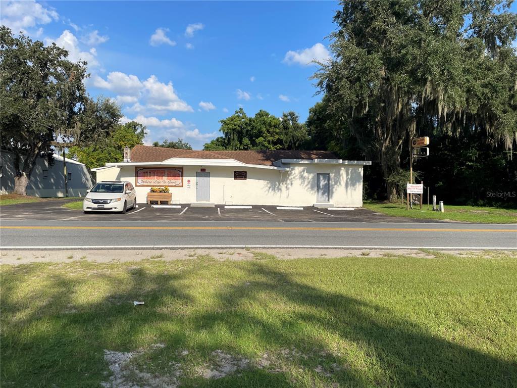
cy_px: 194
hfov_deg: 67.3
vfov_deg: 53.1
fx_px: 388
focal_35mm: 26
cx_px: 258
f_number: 1.6
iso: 50
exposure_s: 1/5291
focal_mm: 4.2
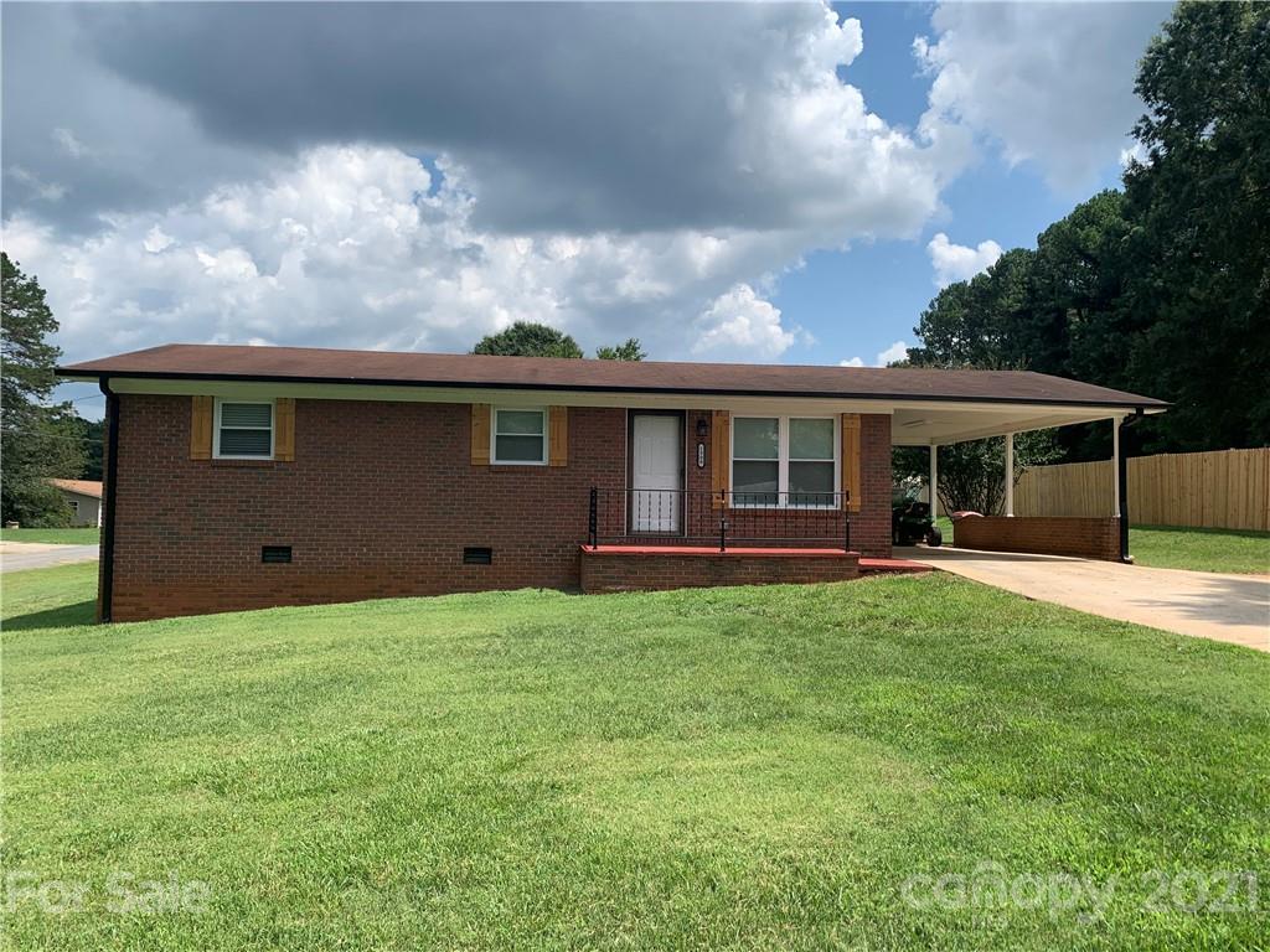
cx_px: 635
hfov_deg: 67.3
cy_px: 476
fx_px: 954
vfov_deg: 53.1
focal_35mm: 26
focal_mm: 4.25
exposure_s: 1/2364
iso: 25
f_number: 1.8
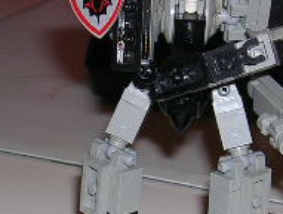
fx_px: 1040
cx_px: 169
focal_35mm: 127
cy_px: 116
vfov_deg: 11.7
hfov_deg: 15.5
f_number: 2.8
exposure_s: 1/60.1
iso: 50
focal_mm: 5.8
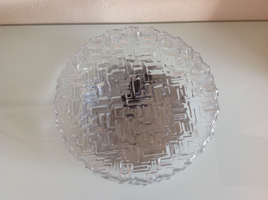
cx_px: 134
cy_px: 100
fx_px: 271
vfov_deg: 40.6
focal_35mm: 35
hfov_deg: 52.7
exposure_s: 1/15
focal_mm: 4.28
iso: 125
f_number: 2.4
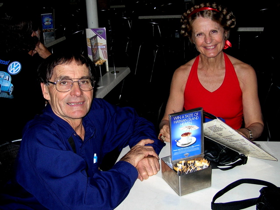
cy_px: 105
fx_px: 291
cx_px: 140
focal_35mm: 36
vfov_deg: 39.6
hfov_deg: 51.4
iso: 50
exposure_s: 1/60.1
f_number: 2.7
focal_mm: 6
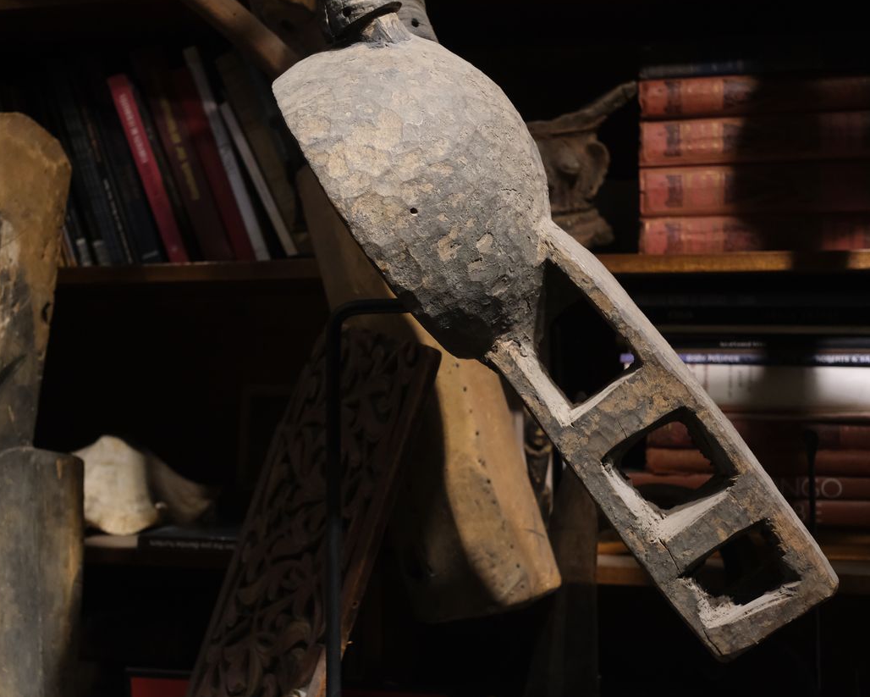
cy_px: 345
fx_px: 1211
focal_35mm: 47
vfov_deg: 32.1
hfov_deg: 39.4
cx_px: 361
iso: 3200
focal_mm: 27
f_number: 4
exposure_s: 1/160
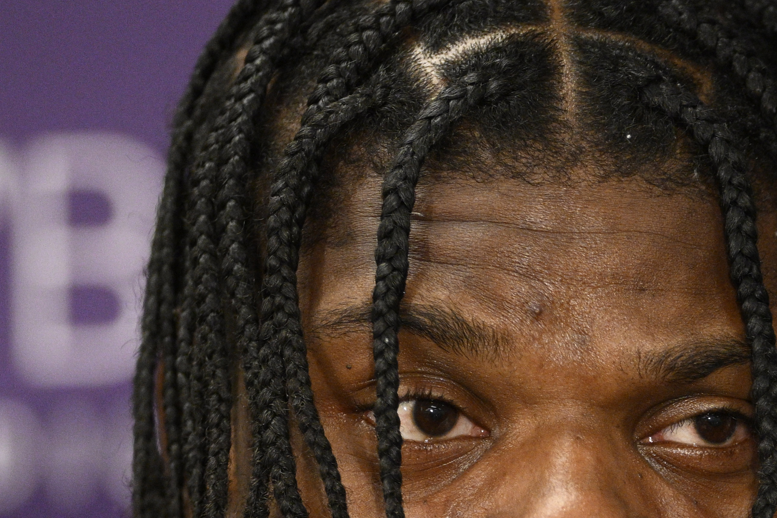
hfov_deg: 1.6
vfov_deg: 1.1
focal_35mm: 1277
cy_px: 689
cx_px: 620
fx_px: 27560
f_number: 2.8
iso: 3200
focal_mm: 400
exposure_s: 1/640
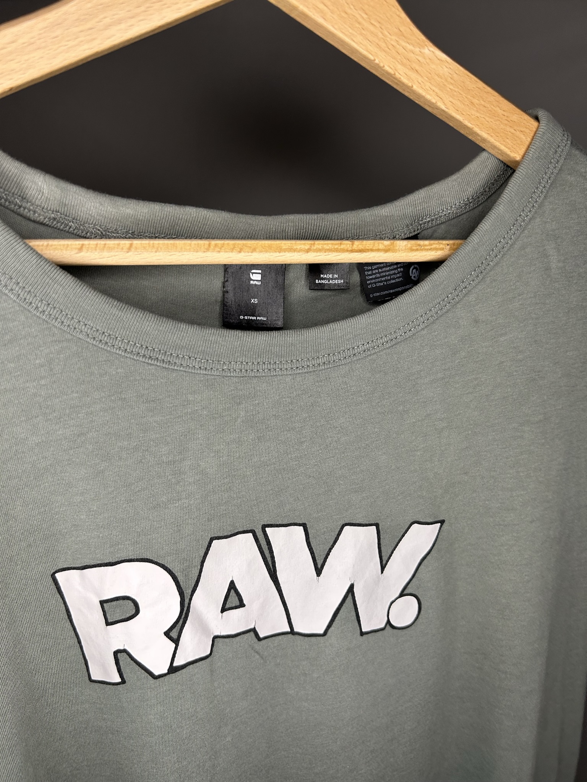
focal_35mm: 26
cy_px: 391
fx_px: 588
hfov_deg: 53.1
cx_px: 294
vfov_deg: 67.3
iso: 80
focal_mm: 5.7
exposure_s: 1/121
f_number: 1.5
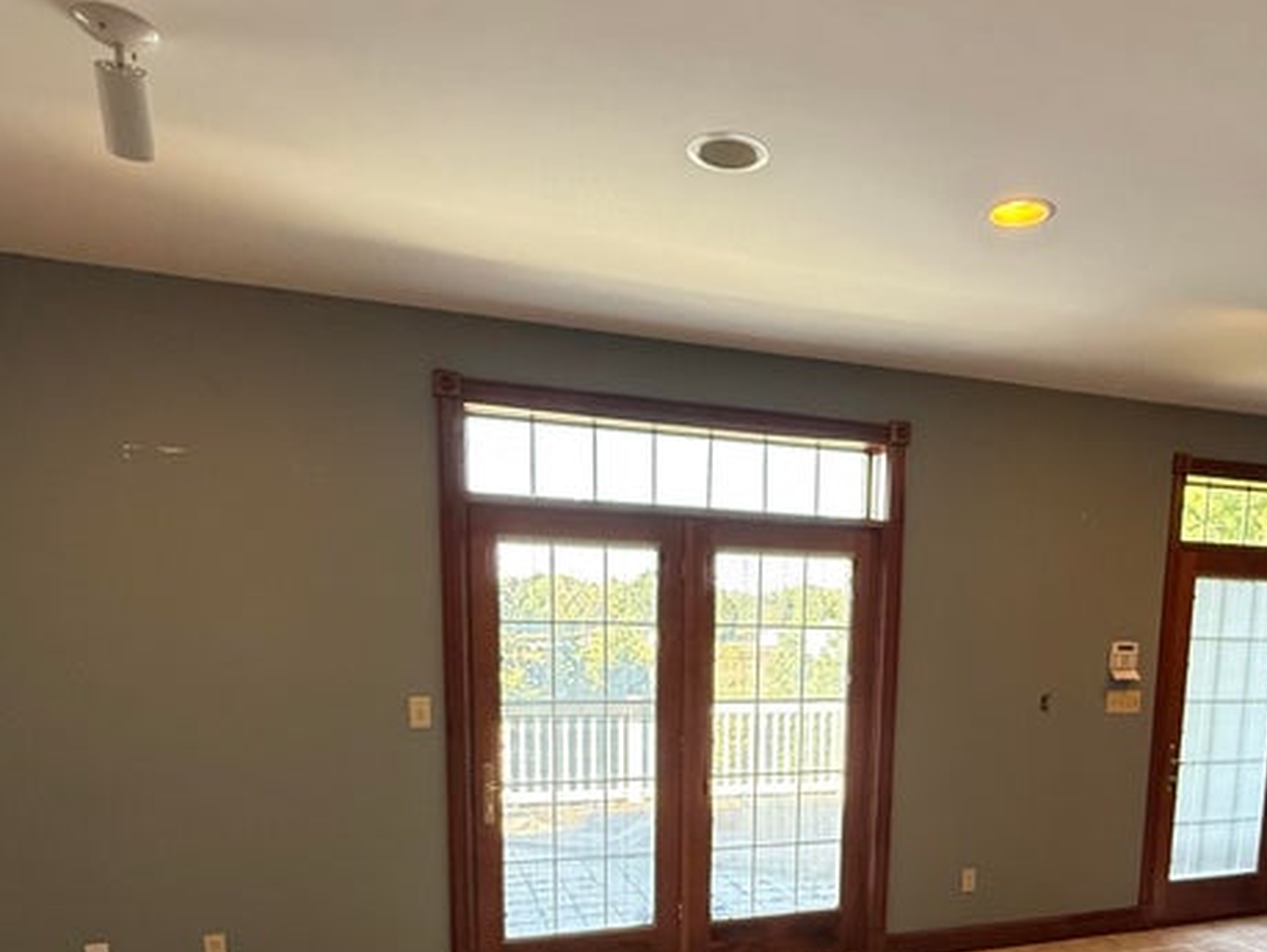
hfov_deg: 66.4
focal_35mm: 26
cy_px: 751
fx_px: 952
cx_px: 780
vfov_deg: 50.2
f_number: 2.2
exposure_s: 1/120
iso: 400
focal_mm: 2.22
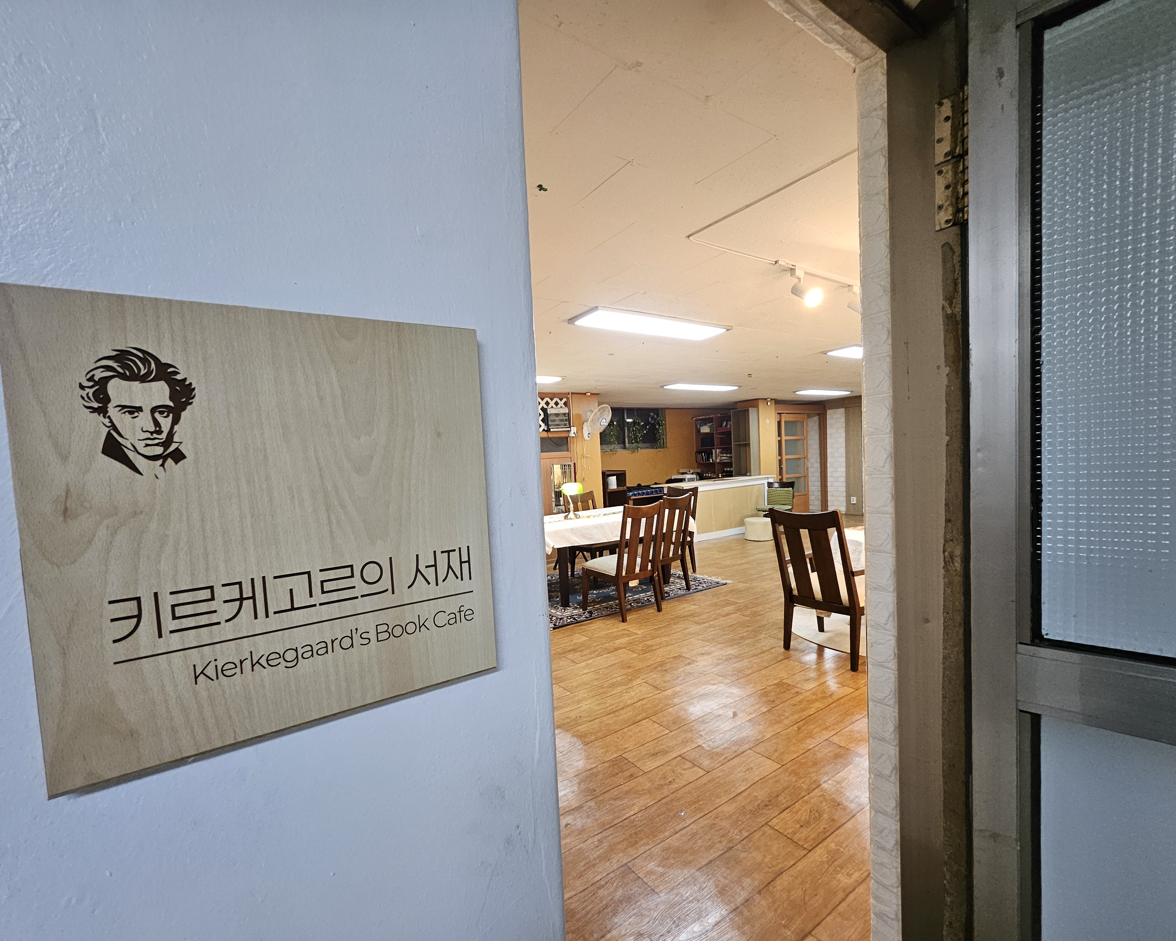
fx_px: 487
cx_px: 529
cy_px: 483
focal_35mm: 14
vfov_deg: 88.0
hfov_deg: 100.4
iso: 200
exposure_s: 1/60
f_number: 2.2
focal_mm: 1.74
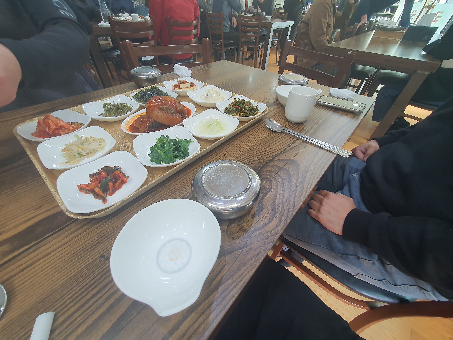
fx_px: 170
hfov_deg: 106.2
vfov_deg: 89.9
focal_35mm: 13
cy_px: 170
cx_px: 226
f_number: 2.2
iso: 160
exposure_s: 1/60
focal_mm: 1.8
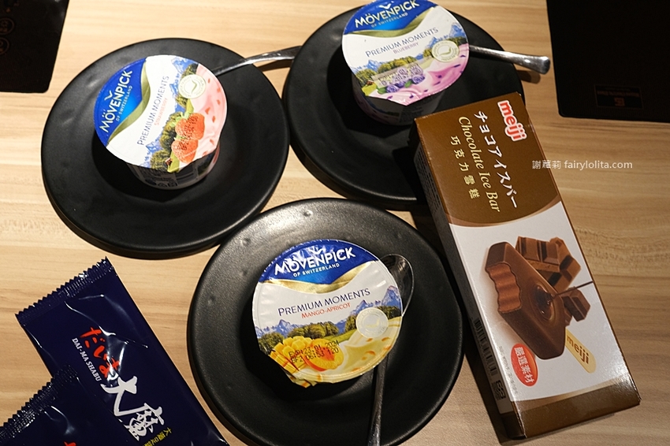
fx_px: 651
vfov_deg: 37.8
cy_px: 223
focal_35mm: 35
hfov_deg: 54.5
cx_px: 335
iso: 1250
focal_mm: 23
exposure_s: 1/50
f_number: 5
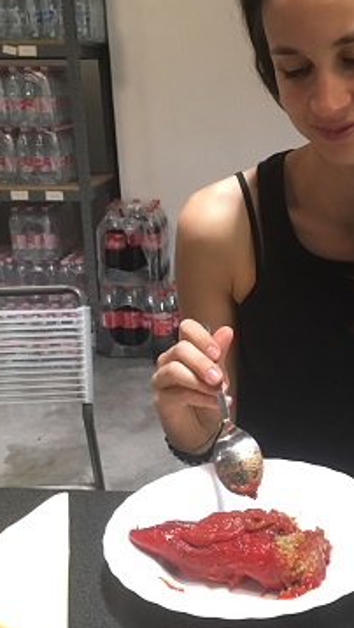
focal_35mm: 47
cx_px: 287
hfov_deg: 25.0
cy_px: 338
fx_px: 782
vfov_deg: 43.7
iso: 200
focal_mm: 4.15
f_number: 2.2
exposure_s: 1/17
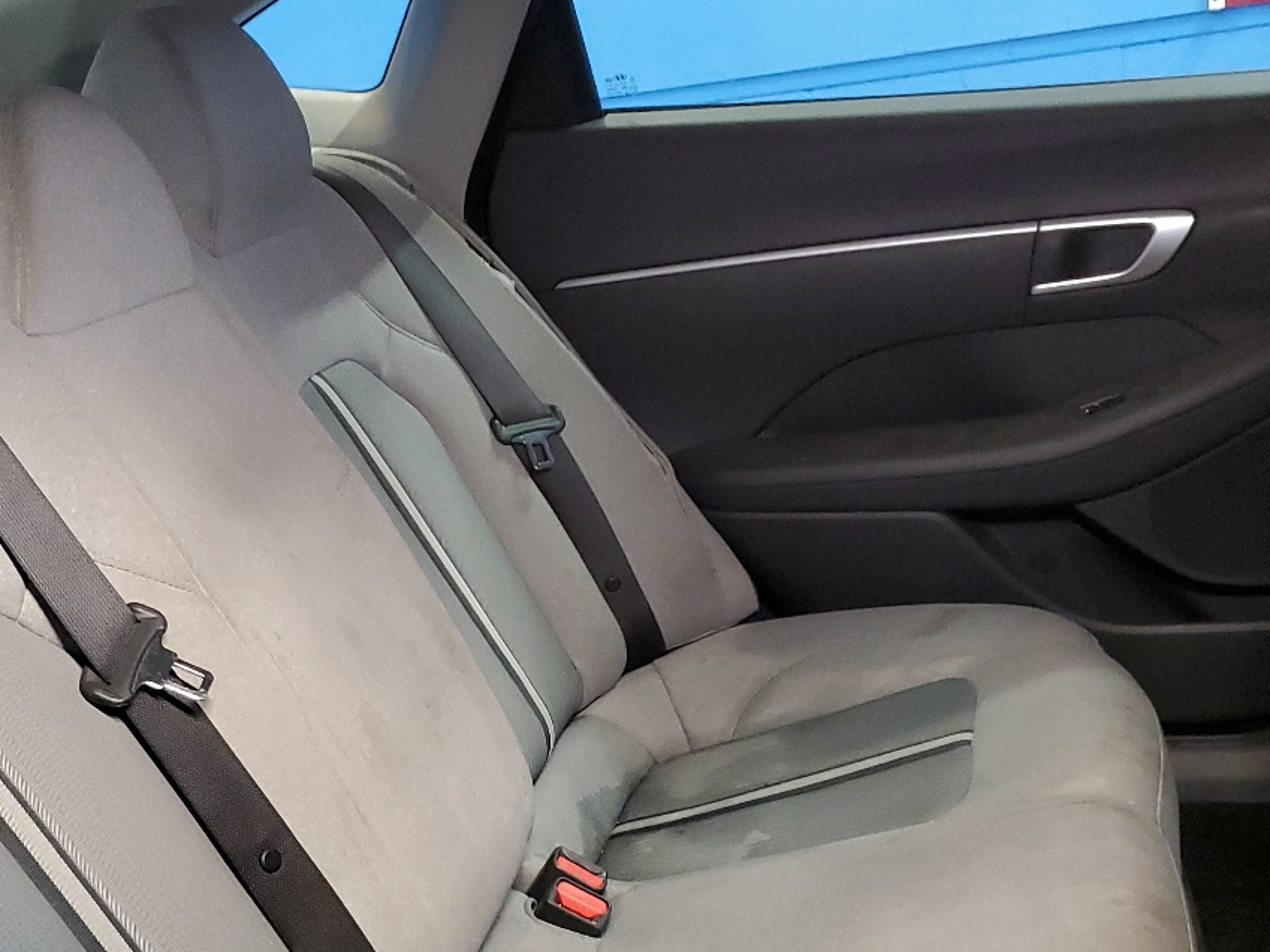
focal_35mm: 49
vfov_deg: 29.0
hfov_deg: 38.5
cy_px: 765
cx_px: 422
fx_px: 1798
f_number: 1.5
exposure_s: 1/60.2
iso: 305
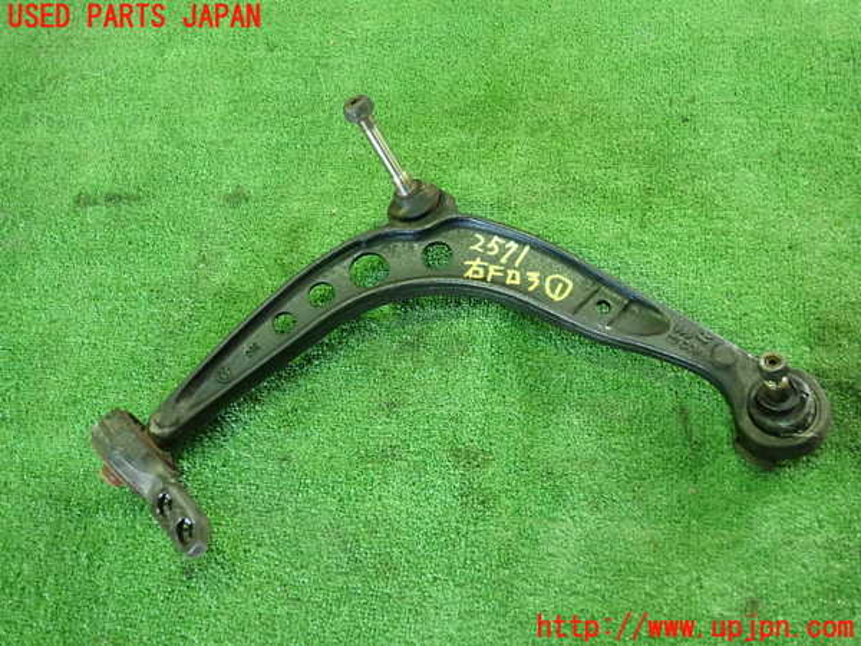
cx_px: 430
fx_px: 746
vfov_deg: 46.8
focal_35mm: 30
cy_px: 323
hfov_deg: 60.0
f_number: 2.3
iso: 800
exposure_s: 1/50
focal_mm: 5.5
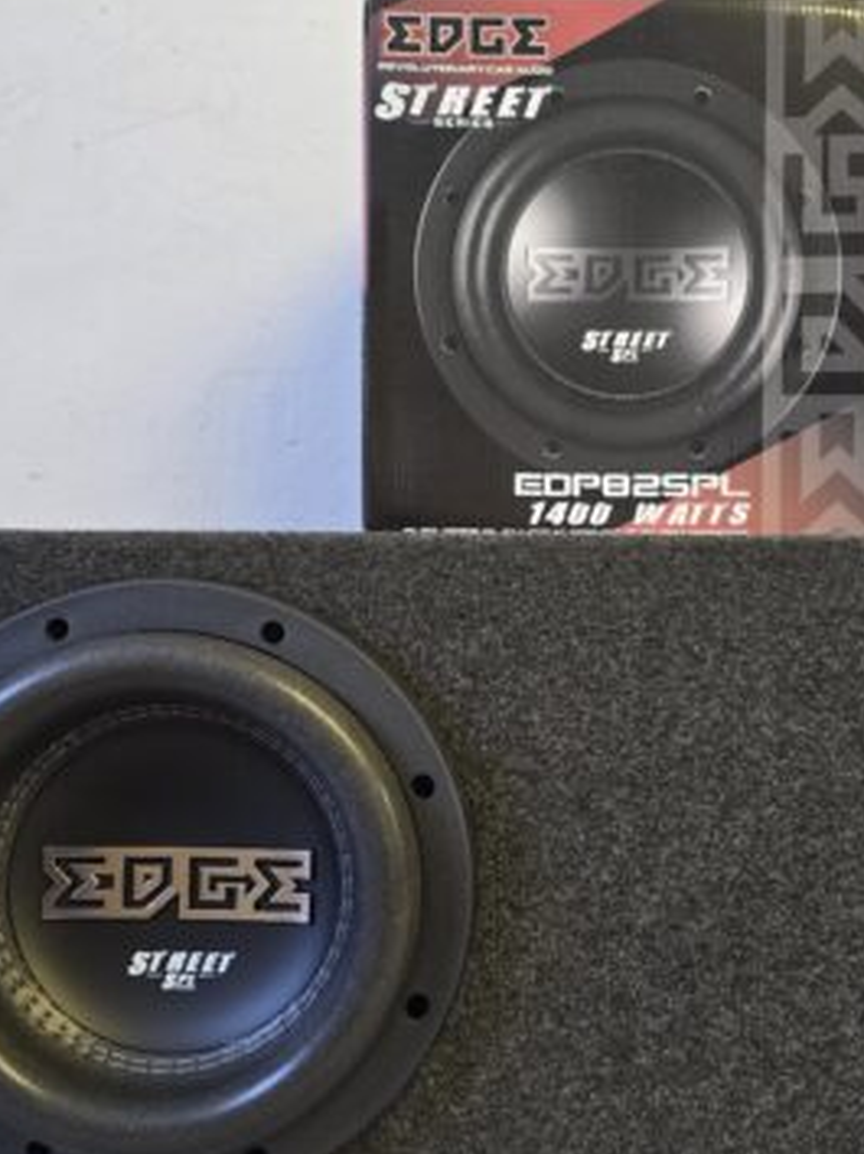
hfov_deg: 36.4
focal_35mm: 39
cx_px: 577
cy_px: 623
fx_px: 1299
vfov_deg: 47.8
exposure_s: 1/100
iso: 320
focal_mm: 6.3
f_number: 1.7
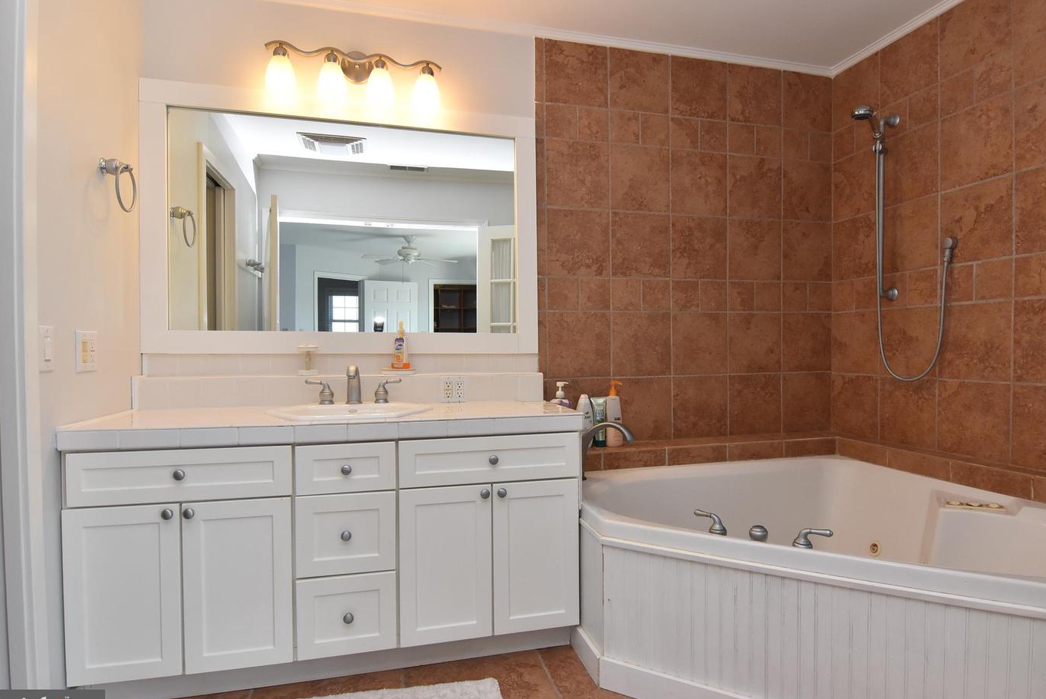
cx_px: 538
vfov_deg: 64.6
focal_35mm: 19
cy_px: 360
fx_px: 552
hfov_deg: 86.9
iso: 800
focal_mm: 12
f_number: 11
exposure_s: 1/80
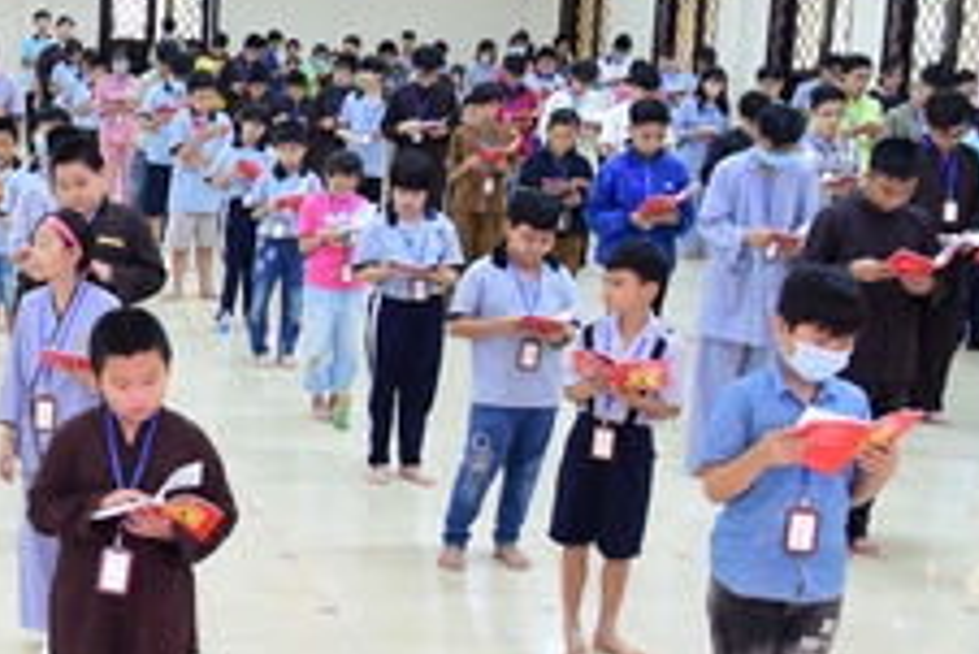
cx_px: -165
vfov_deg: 19.8
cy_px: 353
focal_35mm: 69
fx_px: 1878
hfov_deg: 26.3
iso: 2000
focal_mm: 24
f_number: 4
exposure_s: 1/50
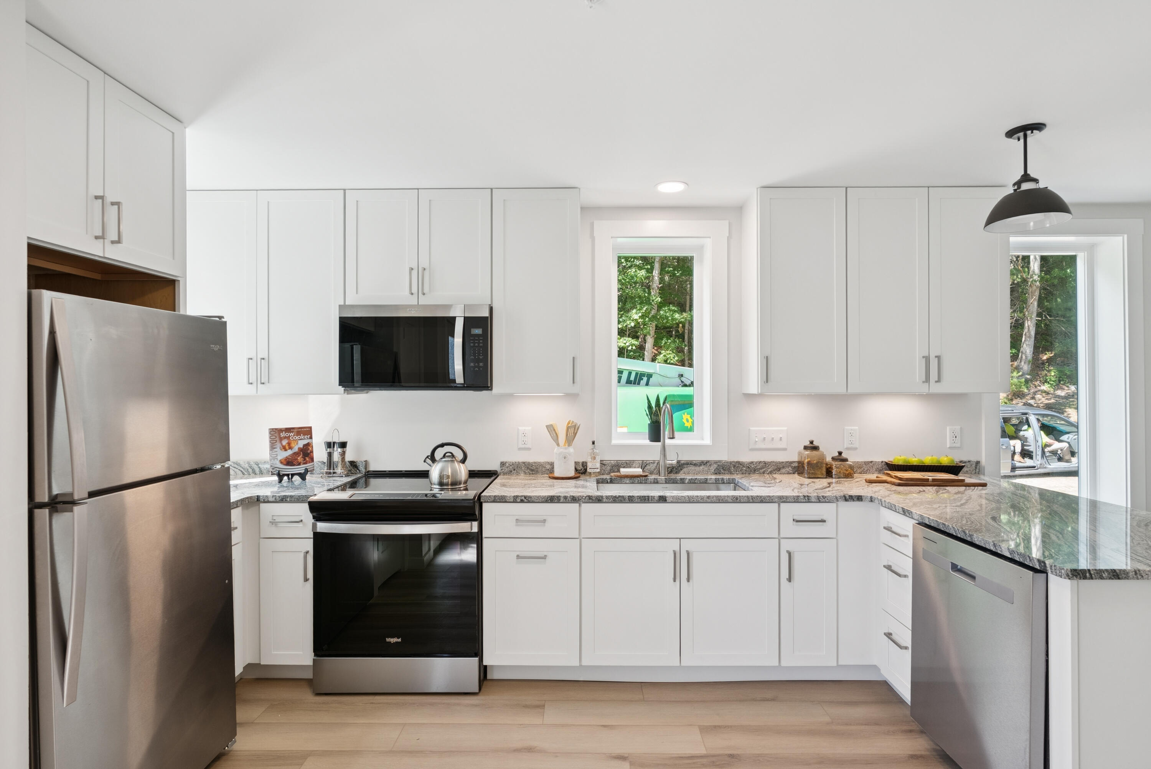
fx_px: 576
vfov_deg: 67.4
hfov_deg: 90.0
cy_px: 384
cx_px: 576
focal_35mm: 18
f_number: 7.1
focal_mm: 18
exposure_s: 1/13
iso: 320
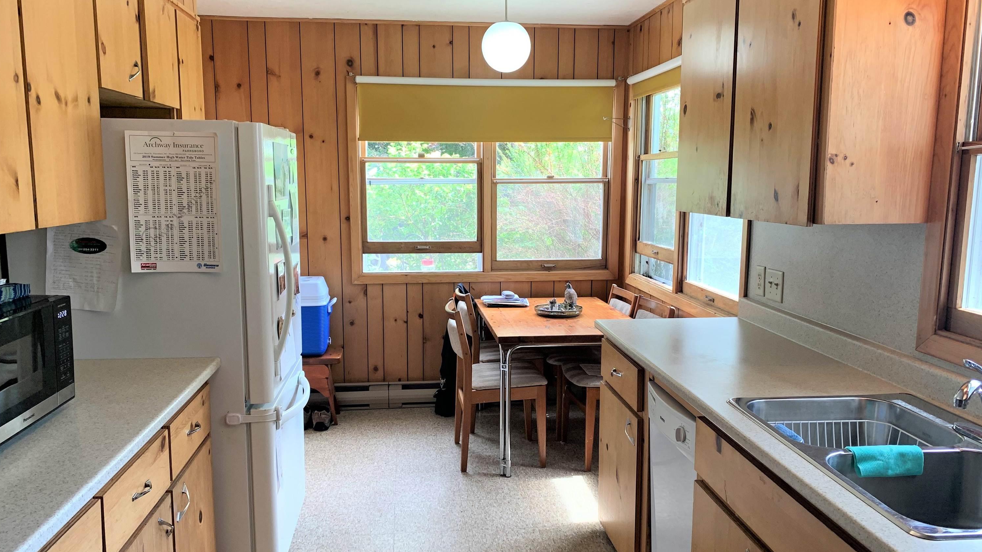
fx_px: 755
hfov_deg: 66.1
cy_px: 303
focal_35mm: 29
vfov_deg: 40.1
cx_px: 488
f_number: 1.8
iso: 80
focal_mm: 4.25
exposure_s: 1/120
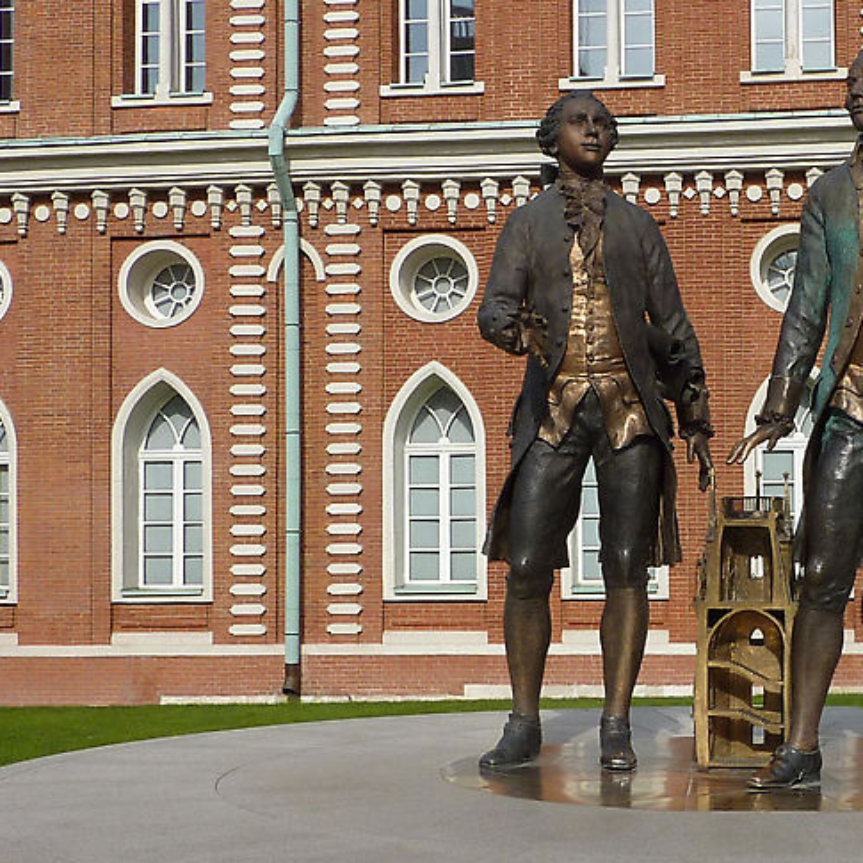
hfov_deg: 28.7
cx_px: 639
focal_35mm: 59
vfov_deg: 29.0
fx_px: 1664
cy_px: 515
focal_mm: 4.1
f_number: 5
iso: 80
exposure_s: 1/500
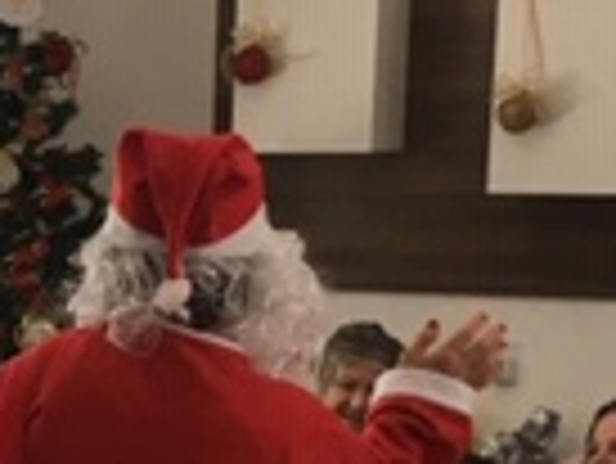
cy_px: 532
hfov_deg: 13.6
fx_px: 2404
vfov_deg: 10.8
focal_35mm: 135
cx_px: -355
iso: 32
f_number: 2.2
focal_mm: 4.15
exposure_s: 1/30
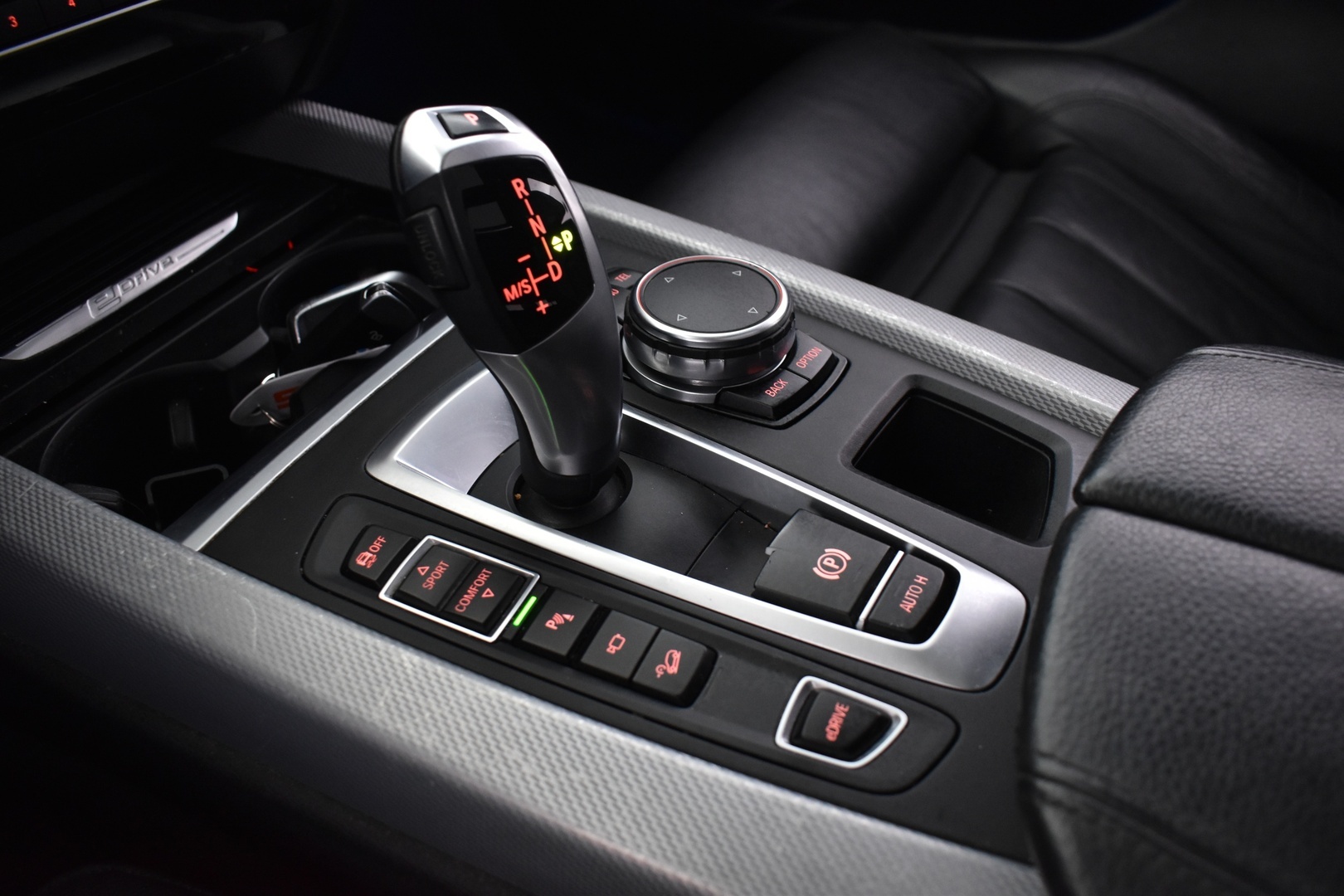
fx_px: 1120
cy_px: 448
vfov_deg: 43.6
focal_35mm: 30
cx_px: 672
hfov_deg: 61.9
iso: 1250
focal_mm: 20
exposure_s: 1/13
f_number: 5
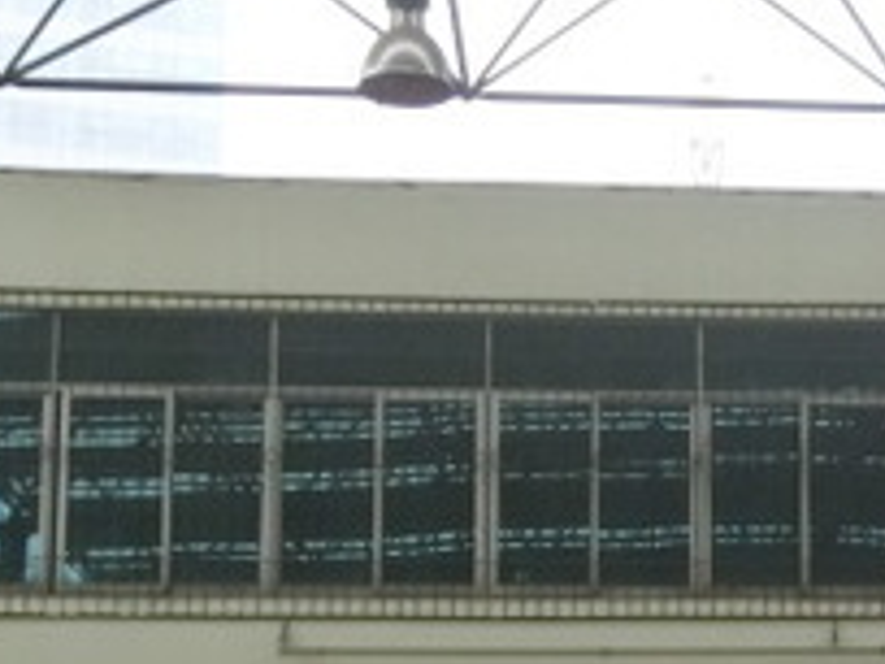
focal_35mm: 112
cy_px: 616
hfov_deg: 16.9
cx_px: 1028
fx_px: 2863
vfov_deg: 13.1
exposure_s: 1/100
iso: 400
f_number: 3.9
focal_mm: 6.67
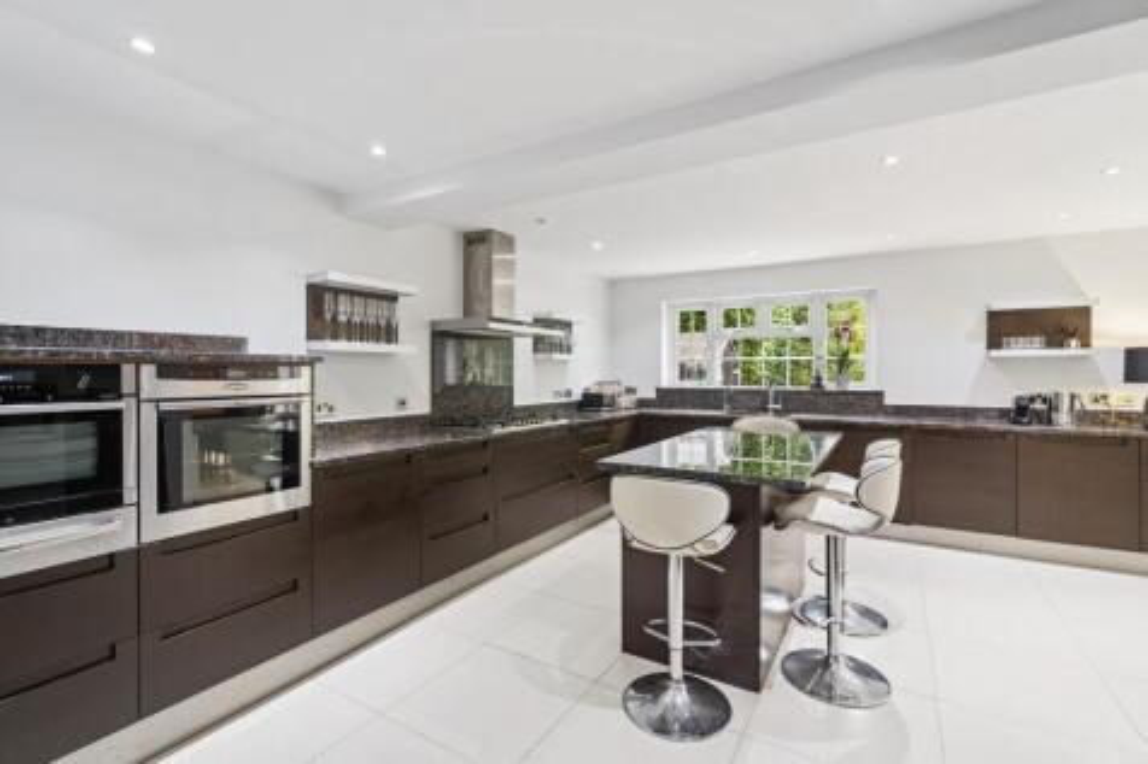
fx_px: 510
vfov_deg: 73.7
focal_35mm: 16
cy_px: 382
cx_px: 574
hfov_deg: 96.8
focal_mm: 16
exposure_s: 1/10
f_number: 5.6
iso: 320
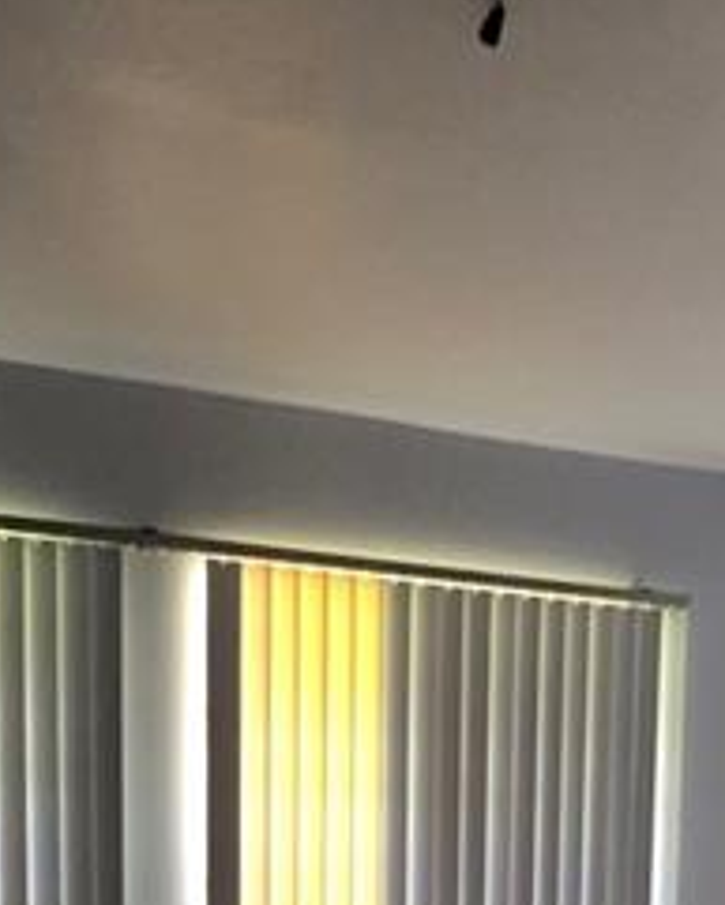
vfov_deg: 19.6
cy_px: 1292
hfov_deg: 17.4
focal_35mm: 87
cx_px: 669
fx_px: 2332
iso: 40
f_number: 1.8
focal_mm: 3.99
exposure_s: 1/20
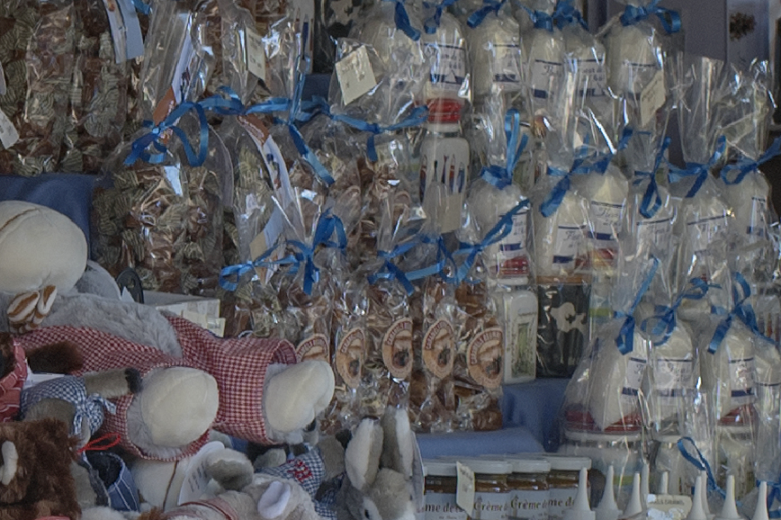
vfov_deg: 1.6
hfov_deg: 2.4
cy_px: 183
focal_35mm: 867
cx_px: -145
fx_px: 18801
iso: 160
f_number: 6.3
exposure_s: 1/50
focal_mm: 125
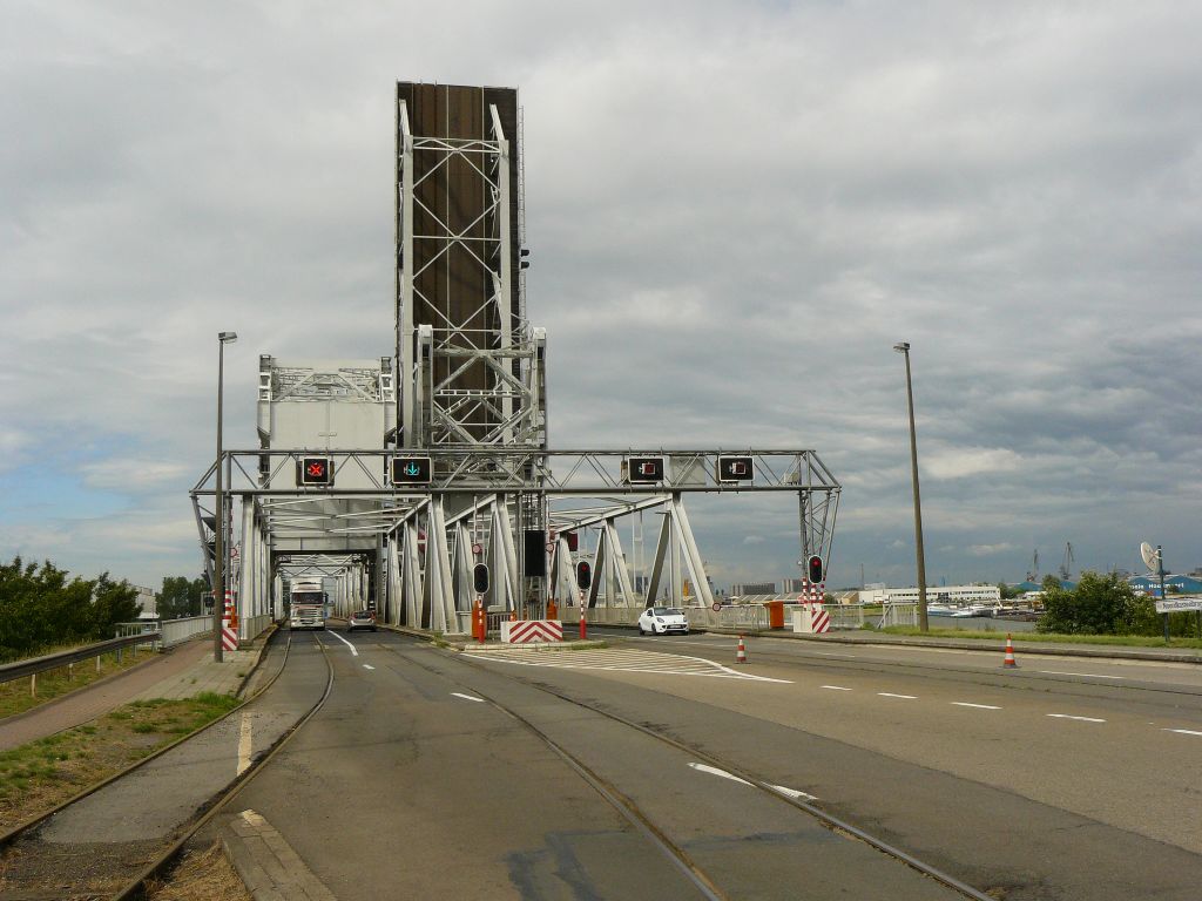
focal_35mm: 36
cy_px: 450
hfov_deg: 51.4
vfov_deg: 39.7
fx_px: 1250
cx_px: 601
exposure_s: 1/500
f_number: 7.1
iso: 100
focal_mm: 6
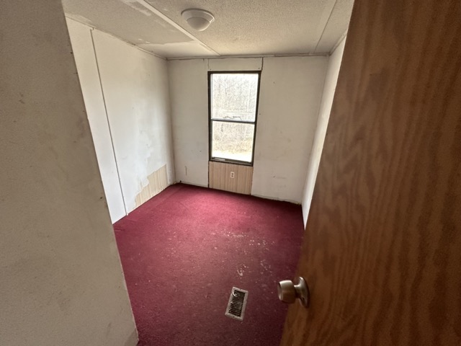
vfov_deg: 85.7
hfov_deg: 102.1
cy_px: 173
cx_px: 230
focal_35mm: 14
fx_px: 186
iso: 400
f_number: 2.2
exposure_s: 1/81
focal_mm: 2.22
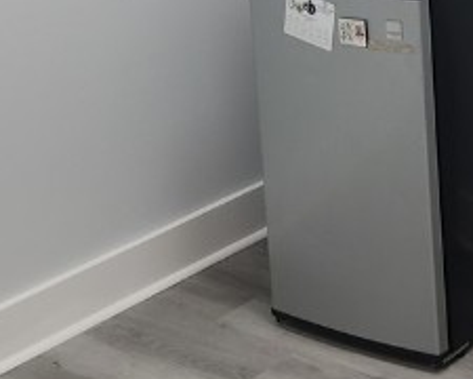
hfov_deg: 17.9
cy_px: -149
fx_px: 1428
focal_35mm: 102
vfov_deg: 14.3
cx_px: 572
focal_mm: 5.4
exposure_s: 1/60
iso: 25
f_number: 1.8
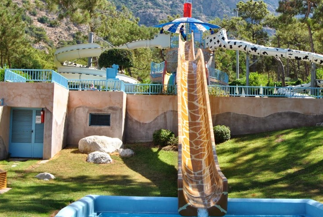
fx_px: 512
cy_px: 106
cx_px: 197
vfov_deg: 23.9
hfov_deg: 34.9
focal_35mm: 57
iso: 100
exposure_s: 1/160
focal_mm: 24
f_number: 6.3
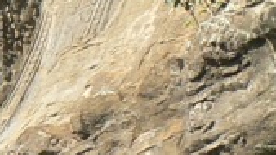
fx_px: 4390
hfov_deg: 3.6
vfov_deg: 2.0
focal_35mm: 600
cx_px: -268
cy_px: 171
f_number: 5.6
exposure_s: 1/200
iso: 80
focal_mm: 15.2
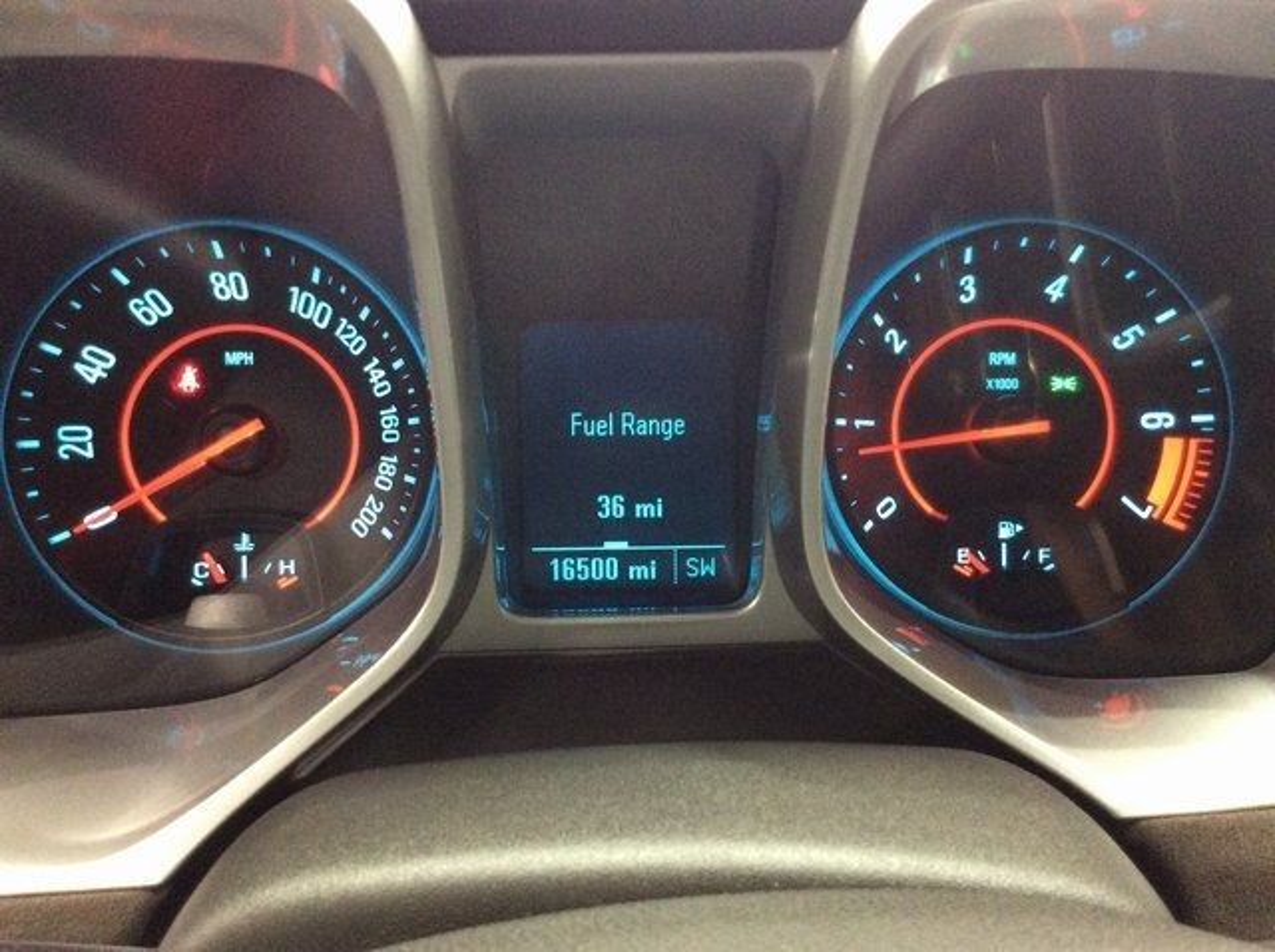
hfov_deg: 56.9
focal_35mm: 32
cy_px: 476
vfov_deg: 44.1
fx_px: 1177
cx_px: 638
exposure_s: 1/15
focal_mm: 3.3
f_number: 2.4
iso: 320
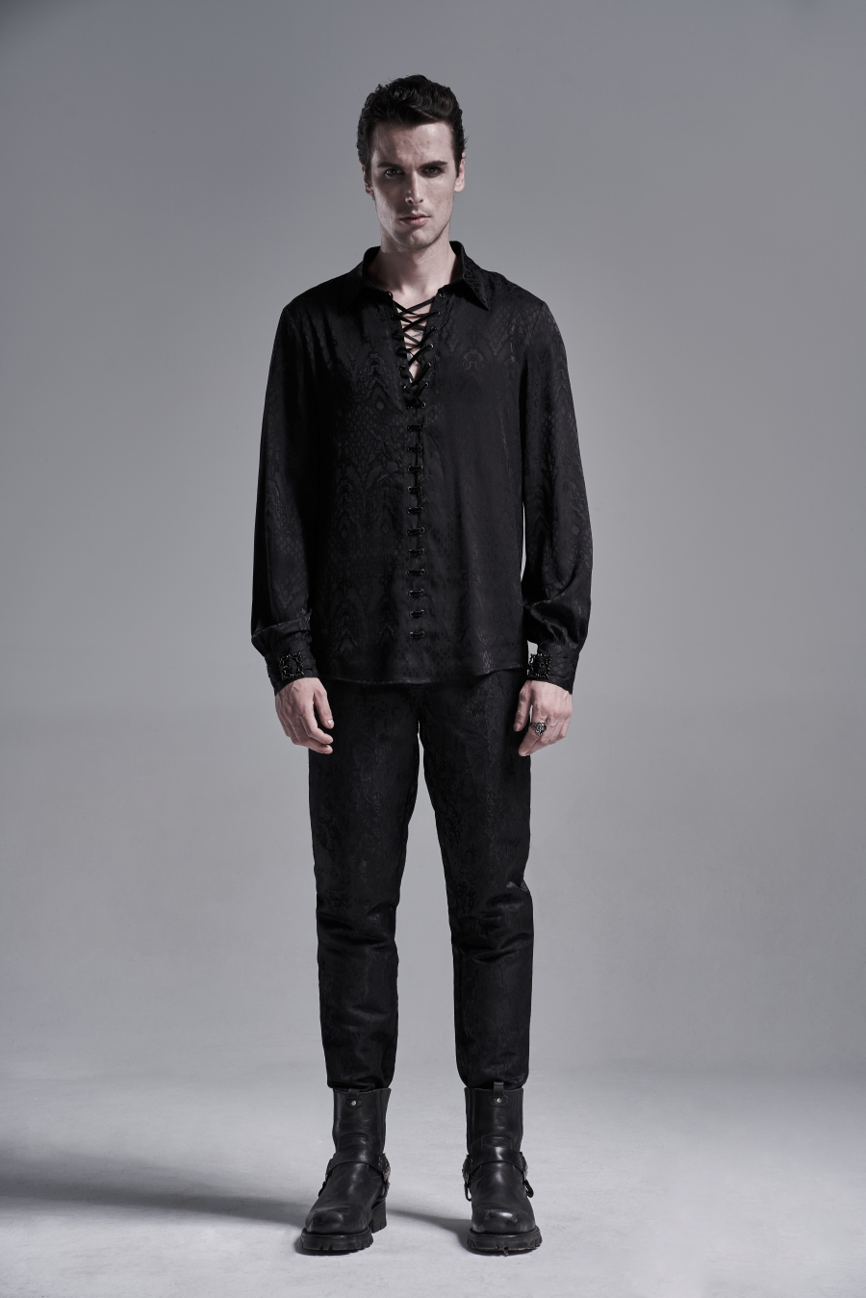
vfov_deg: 25.4
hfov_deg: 17.1
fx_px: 2885
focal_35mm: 80
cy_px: 649
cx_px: 433
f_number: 9
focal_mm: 80
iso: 100
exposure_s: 1/160
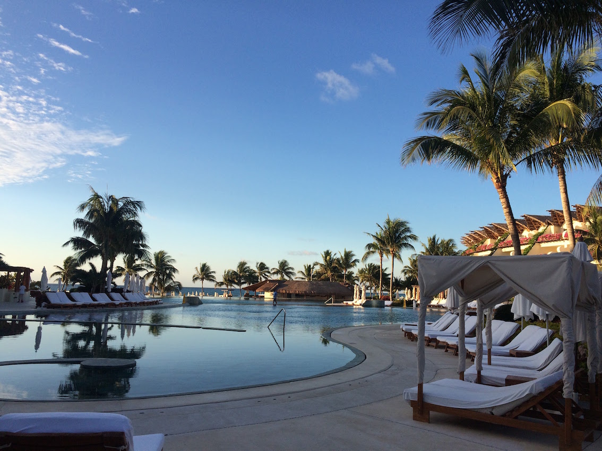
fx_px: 504
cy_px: 226
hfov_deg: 61.7
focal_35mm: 29
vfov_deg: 48.2
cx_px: 301
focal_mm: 4.15
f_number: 2.2
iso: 32
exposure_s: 1/1140
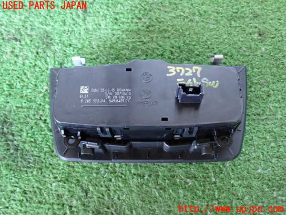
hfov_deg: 51.4
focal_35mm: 36
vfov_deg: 39.7
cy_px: 108
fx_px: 297
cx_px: 143
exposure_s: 1/25
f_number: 2.5
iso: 800
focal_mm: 6.37
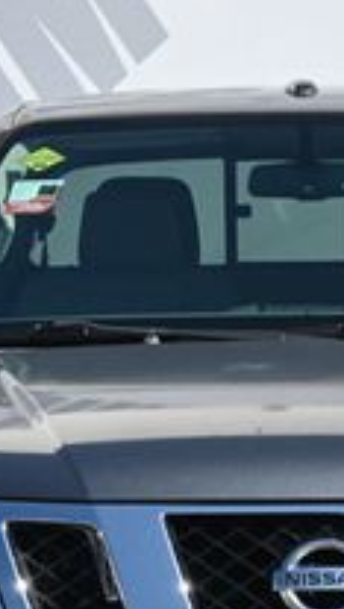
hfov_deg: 5.8
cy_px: 547
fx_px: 3371
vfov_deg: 10.3
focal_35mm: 209
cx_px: 332
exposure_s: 1/250
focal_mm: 43
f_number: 6
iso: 160
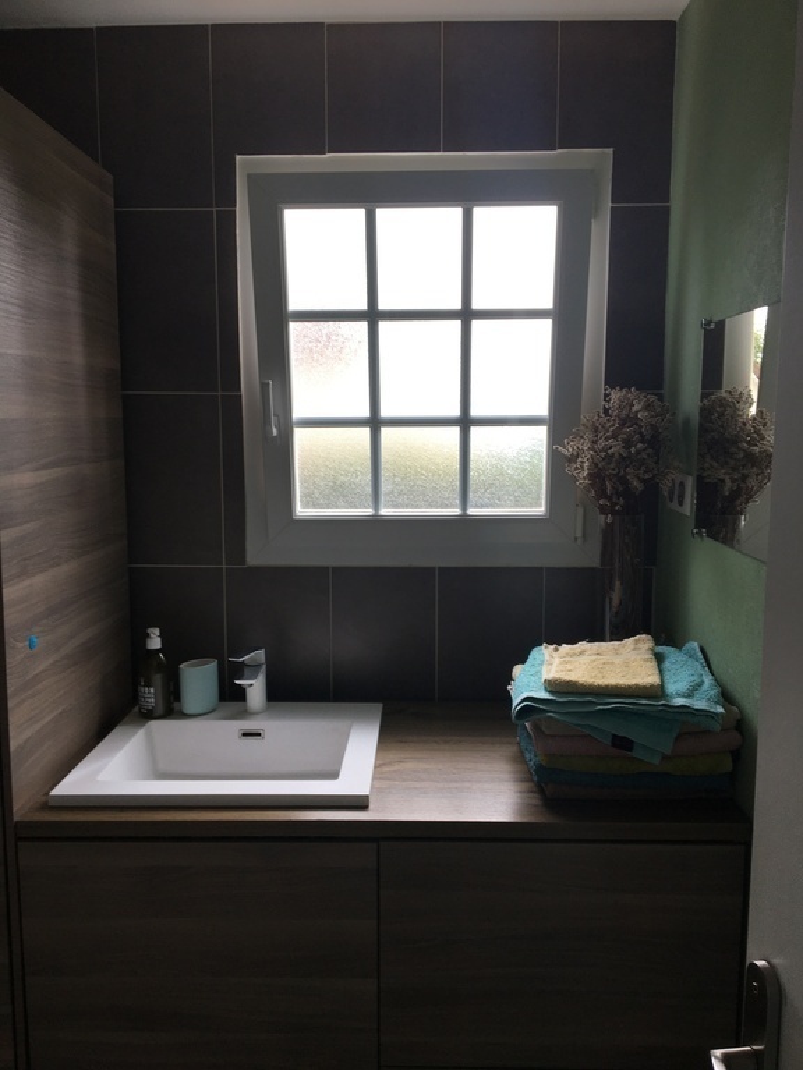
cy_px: 535
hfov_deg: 48.2
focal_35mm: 29
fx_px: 897
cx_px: 402
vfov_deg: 61.7
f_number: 2.2
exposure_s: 1/107
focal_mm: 4.15
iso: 25
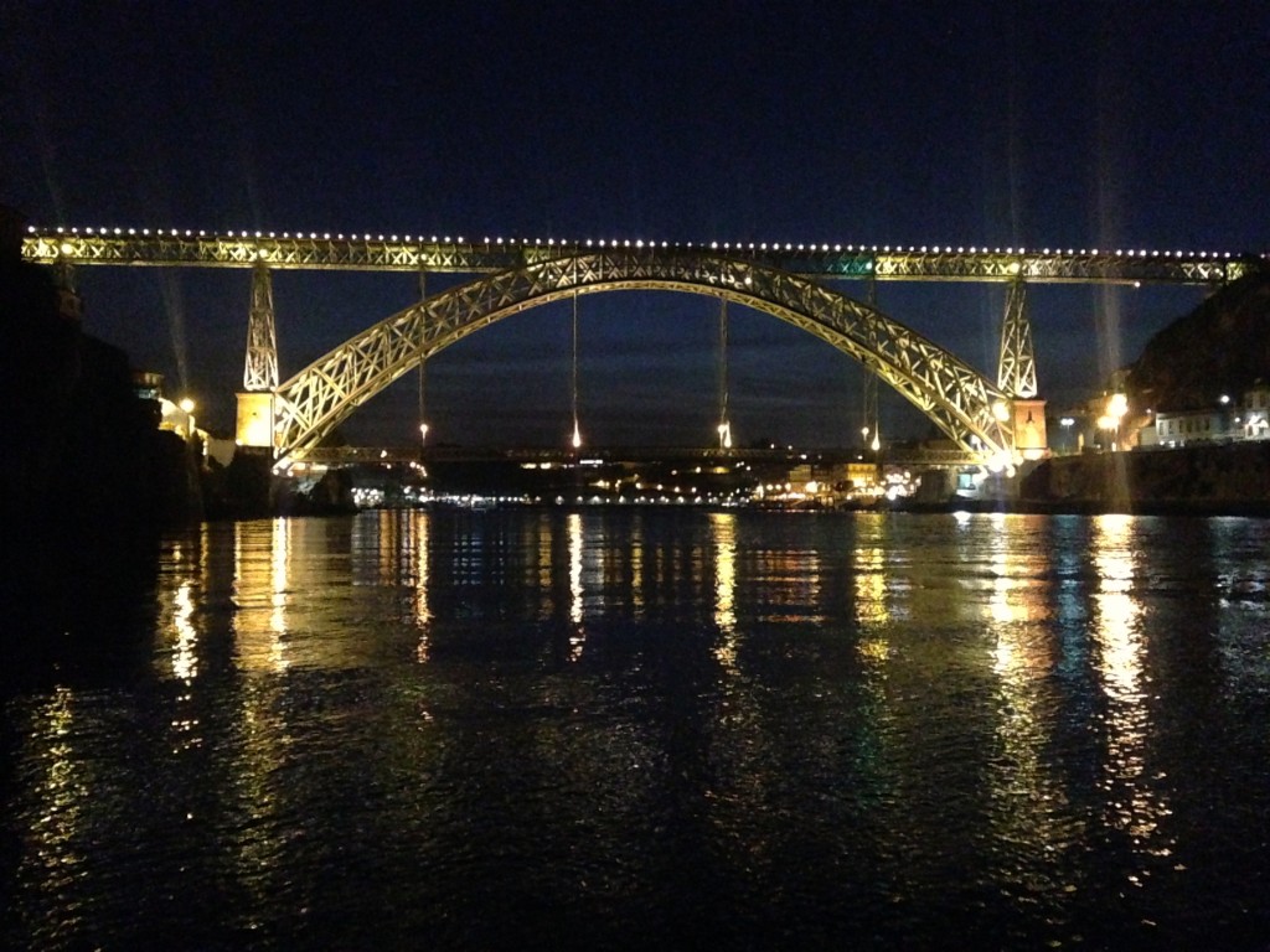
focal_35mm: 33
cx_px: 635
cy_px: 476
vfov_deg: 42.9
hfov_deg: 55.4
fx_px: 1211
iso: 2000
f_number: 2.4
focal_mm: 4.12
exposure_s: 1/15
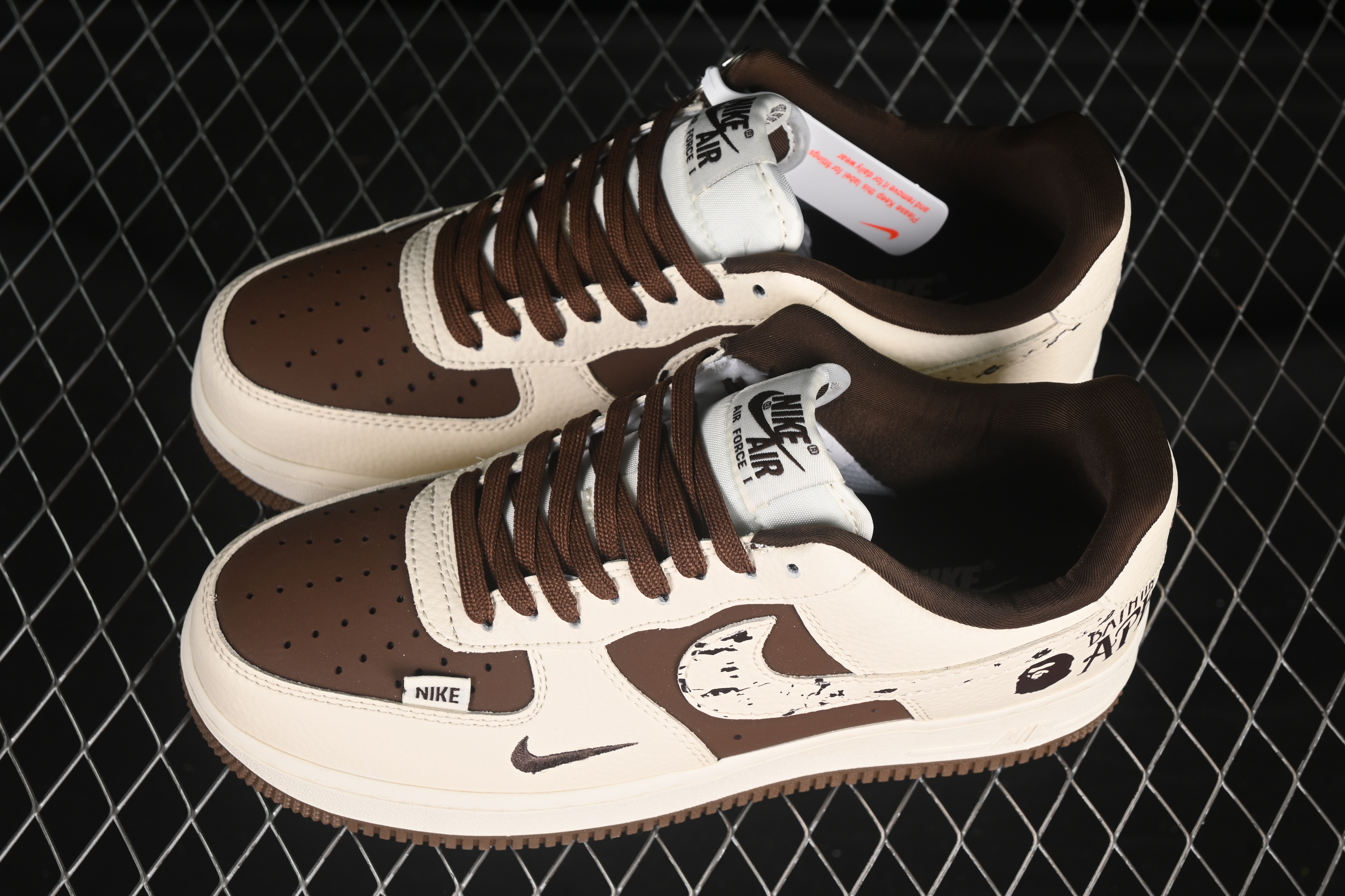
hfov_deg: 27.0
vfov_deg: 18.2
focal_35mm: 75
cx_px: 672
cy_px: 448
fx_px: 2802
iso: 160
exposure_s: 1/60
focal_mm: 50
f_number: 7.1
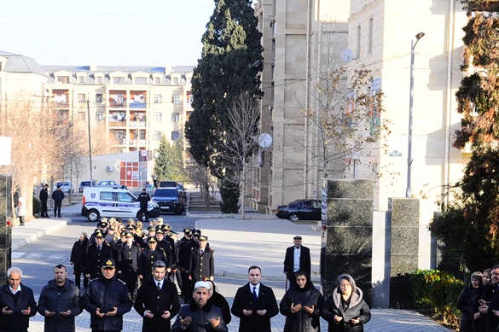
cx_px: 183
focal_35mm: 105
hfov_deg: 19.4
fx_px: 1454
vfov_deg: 13.0
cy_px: 230
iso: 400
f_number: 10
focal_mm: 40
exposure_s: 1/160
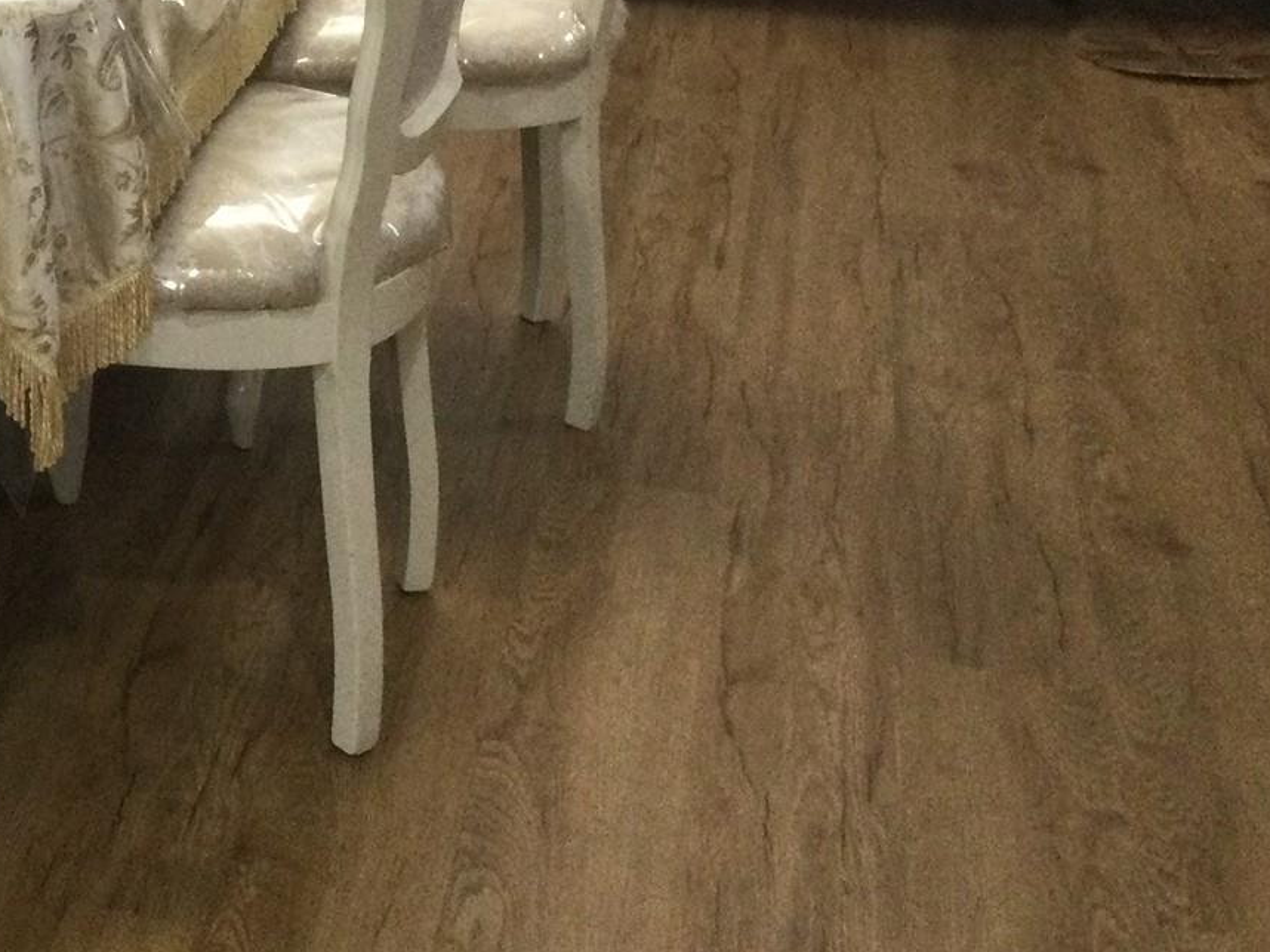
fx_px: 2714
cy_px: -89
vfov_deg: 19.1
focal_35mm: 74
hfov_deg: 24.9
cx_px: -43
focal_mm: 3.3
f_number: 2.4
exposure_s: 1/30
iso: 125
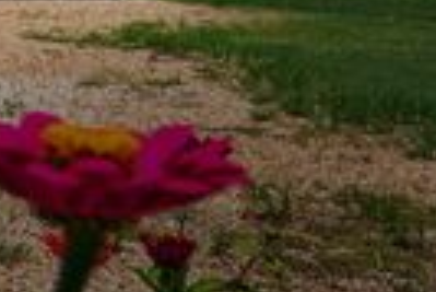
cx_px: -334
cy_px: -75
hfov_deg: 19.8
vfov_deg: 16.9
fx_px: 932
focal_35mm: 77
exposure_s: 1/500
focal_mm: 20.5
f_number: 8
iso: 100
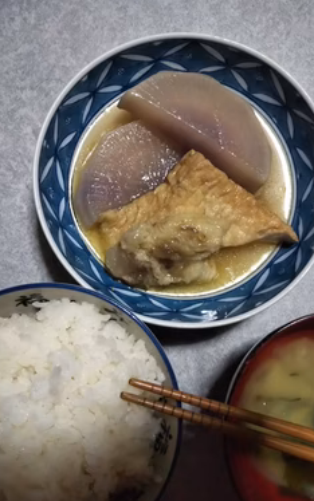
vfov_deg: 56.7
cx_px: 157
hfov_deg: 37.3
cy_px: 241
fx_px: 465
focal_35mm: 34
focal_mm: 4
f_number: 2.2
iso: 320
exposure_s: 1/30
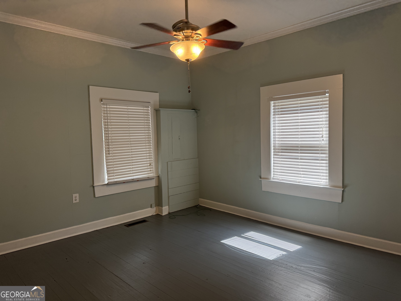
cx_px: 200
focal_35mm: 24
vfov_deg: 56.8
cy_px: 150
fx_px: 278
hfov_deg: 71.6
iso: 100
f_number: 1.78
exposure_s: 1/120
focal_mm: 6.76
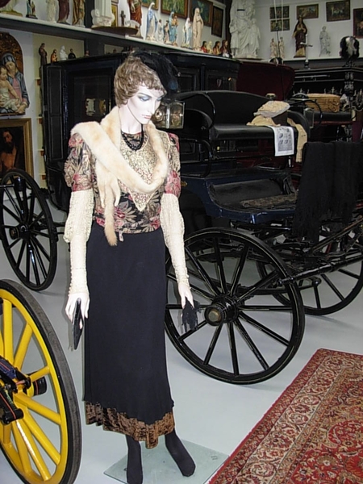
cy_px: 242
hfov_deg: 37.7
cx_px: 182
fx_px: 531
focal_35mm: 38
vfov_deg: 49.0
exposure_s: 1/65.8
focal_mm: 6.3
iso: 231
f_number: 2.9
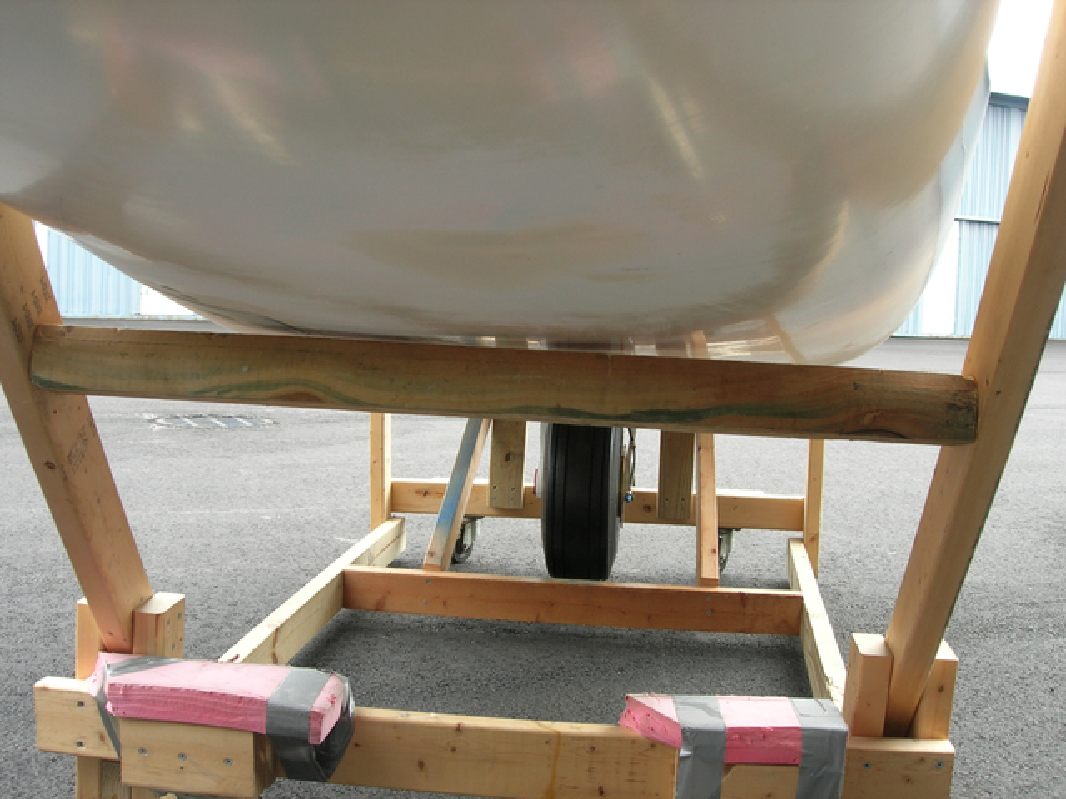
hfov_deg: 49.0
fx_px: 1170
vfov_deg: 37.7
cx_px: 533
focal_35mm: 38
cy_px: 400
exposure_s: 1/65
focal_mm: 7.8
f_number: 4.8
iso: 64
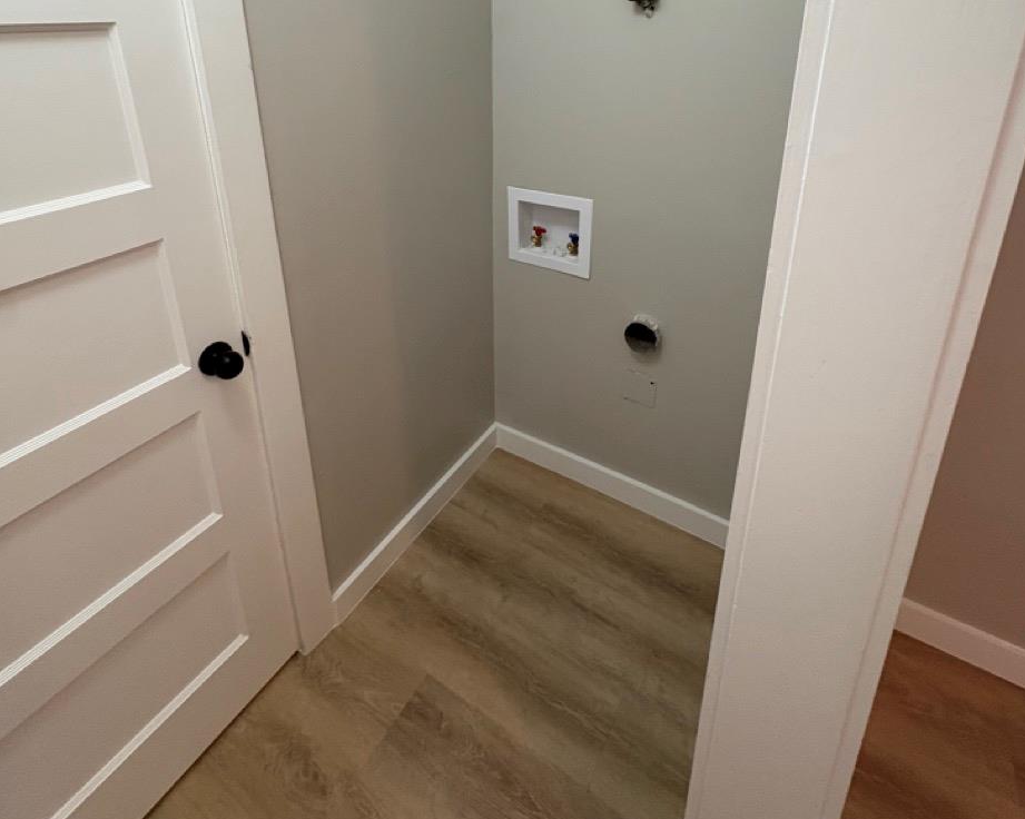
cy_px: 195
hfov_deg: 83.3
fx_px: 576
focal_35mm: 19
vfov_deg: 66.0
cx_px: 515
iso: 320
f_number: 2.2
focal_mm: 2.22
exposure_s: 1/60
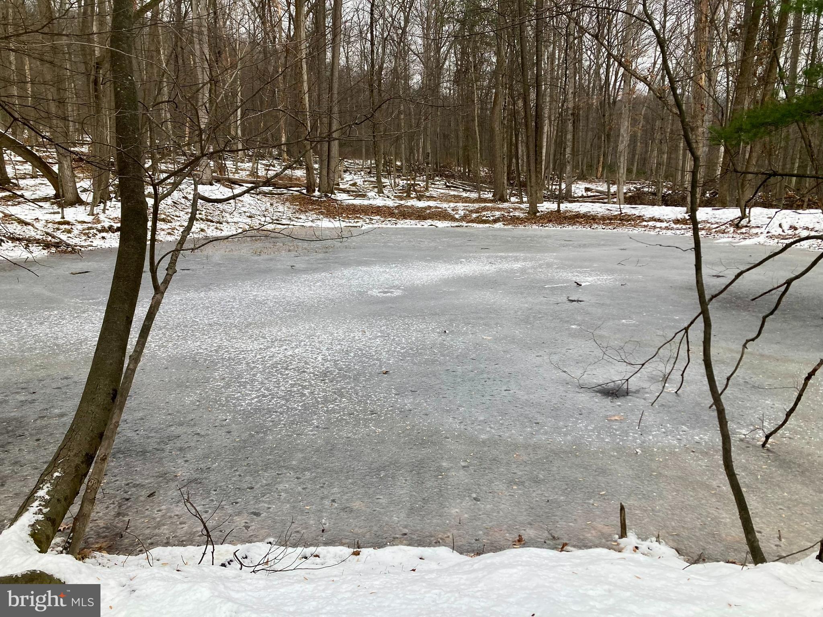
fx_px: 666
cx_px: 412
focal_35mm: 28
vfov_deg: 49.7
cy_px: 308
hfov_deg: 63.4
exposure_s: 1/298
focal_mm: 3.99
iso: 20
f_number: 1.8
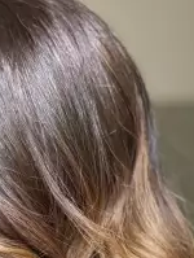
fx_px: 1274
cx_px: 38
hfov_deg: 8.7
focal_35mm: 171
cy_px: 283
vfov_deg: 11.4
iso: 250
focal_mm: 7.5
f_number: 2.2
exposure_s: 1/84
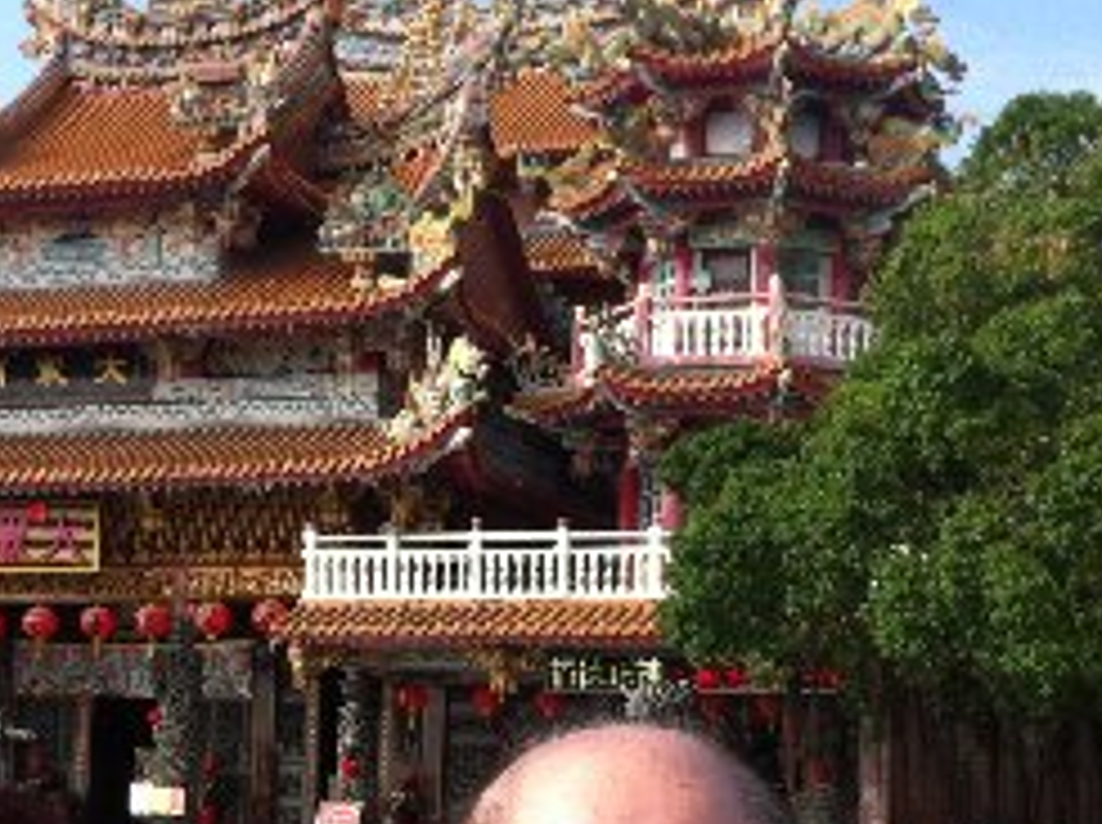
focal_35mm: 84
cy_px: 581
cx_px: 407
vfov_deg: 17.5
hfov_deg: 23.3
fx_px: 2670
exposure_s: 1/686
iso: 80
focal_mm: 3.85
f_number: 2.8
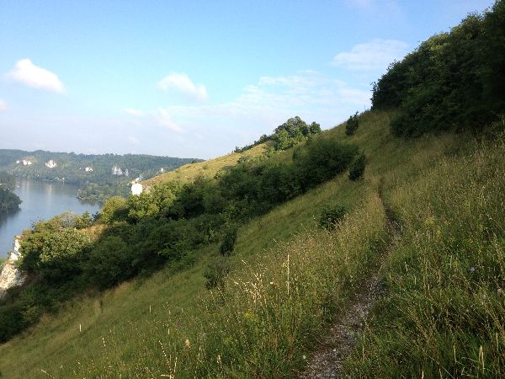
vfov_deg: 40.7
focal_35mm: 35
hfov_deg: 52.6
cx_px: 252
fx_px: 511
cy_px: 190
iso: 50
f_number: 2.4
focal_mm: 4.28
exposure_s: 1/620
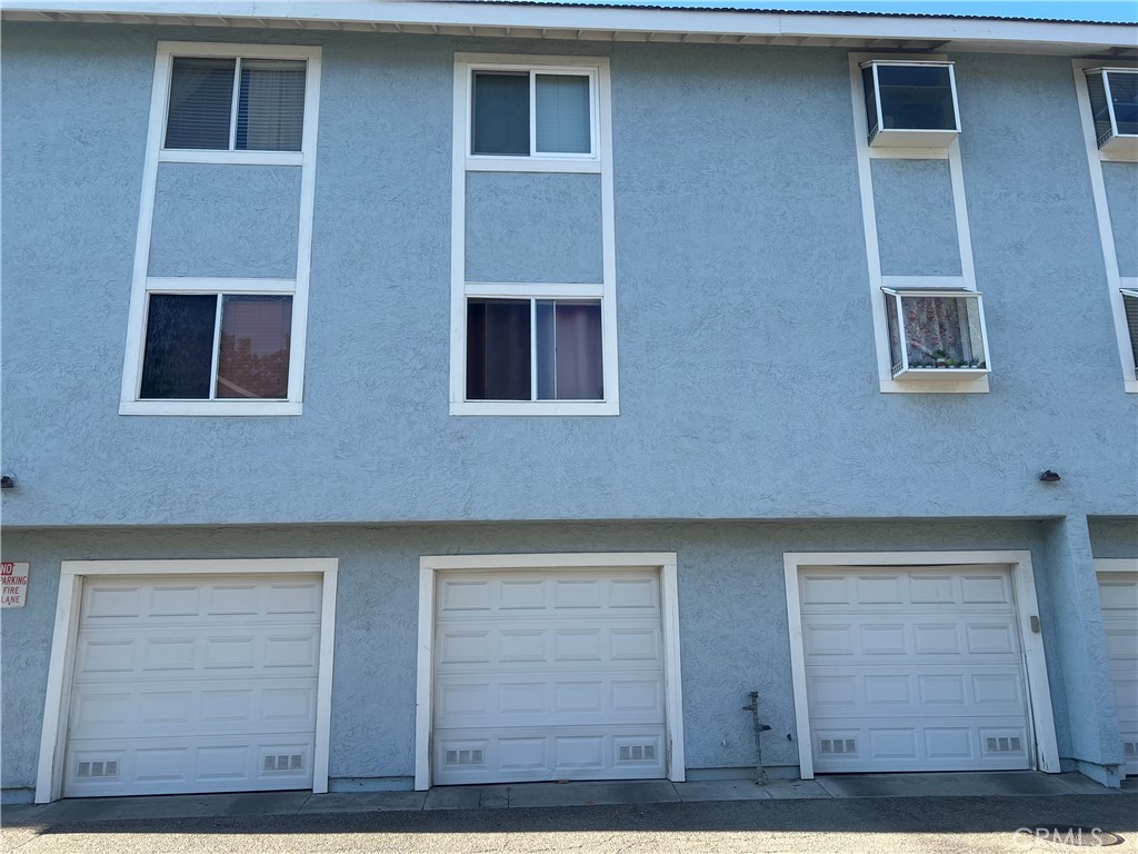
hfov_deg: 67.3
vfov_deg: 53.1
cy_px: 427
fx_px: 855
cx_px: 569
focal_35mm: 26
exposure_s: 1/1468
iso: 50
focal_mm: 5.7
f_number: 1.5
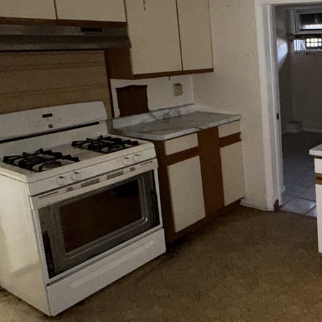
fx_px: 368
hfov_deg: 38.3
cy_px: 106
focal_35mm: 35
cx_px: 362
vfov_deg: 46.4
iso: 320
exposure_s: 1/37
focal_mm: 2.22
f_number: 2.2
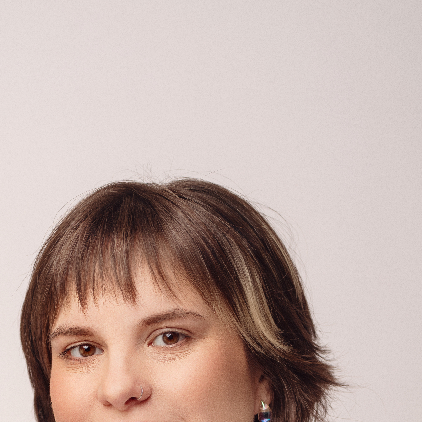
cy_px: 618
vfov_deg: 8.0
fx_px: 2952
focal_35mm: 214
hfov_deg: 8.2
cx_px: 82
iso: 100
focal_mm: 85
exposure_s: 1/160
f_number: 3.5
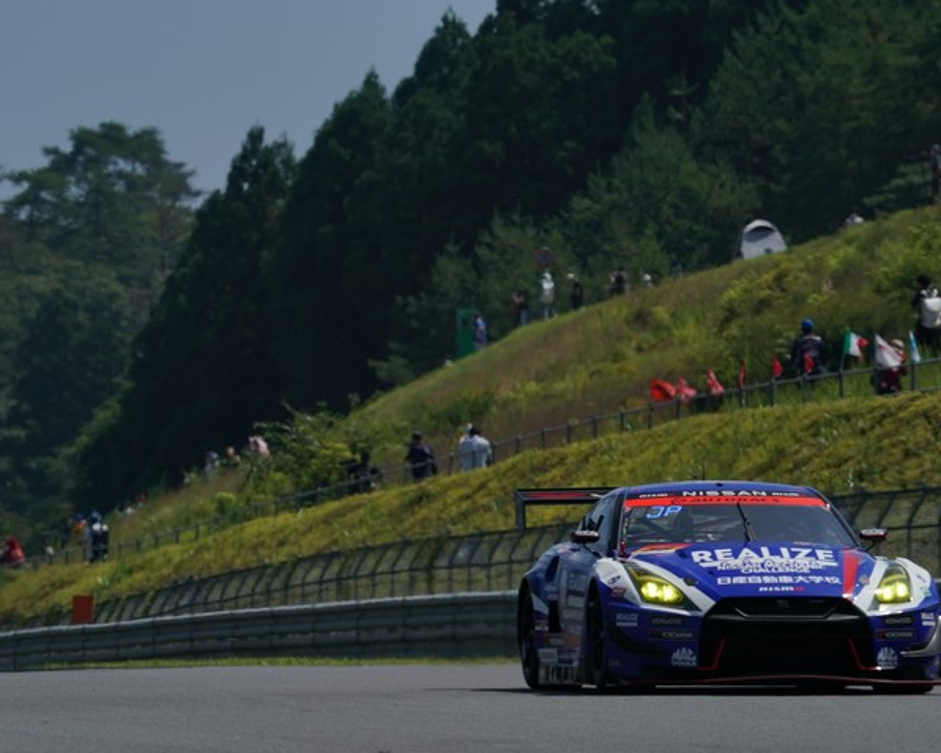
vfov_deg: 3.1
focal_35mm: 499
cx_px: 457
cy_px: 376
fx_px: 13902
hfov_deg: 3.9
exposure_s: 1/1000
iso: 250
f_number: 11
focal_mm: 441
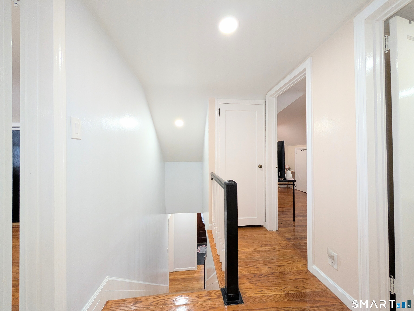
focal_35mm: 12
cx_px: 207
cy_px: 156
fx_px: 144
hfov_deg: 110.5
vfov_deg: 94.6
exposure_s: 1/120
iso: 134
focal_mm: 2.02
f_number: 1.7
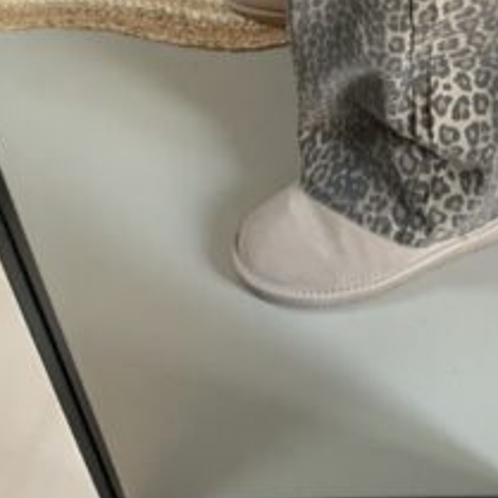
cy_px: -357
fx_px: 1432
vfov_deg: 16.8
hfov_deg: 19.6
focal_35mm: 88
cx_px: 360
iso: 400
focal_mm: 4.25
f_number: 1.8
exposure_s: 1/47
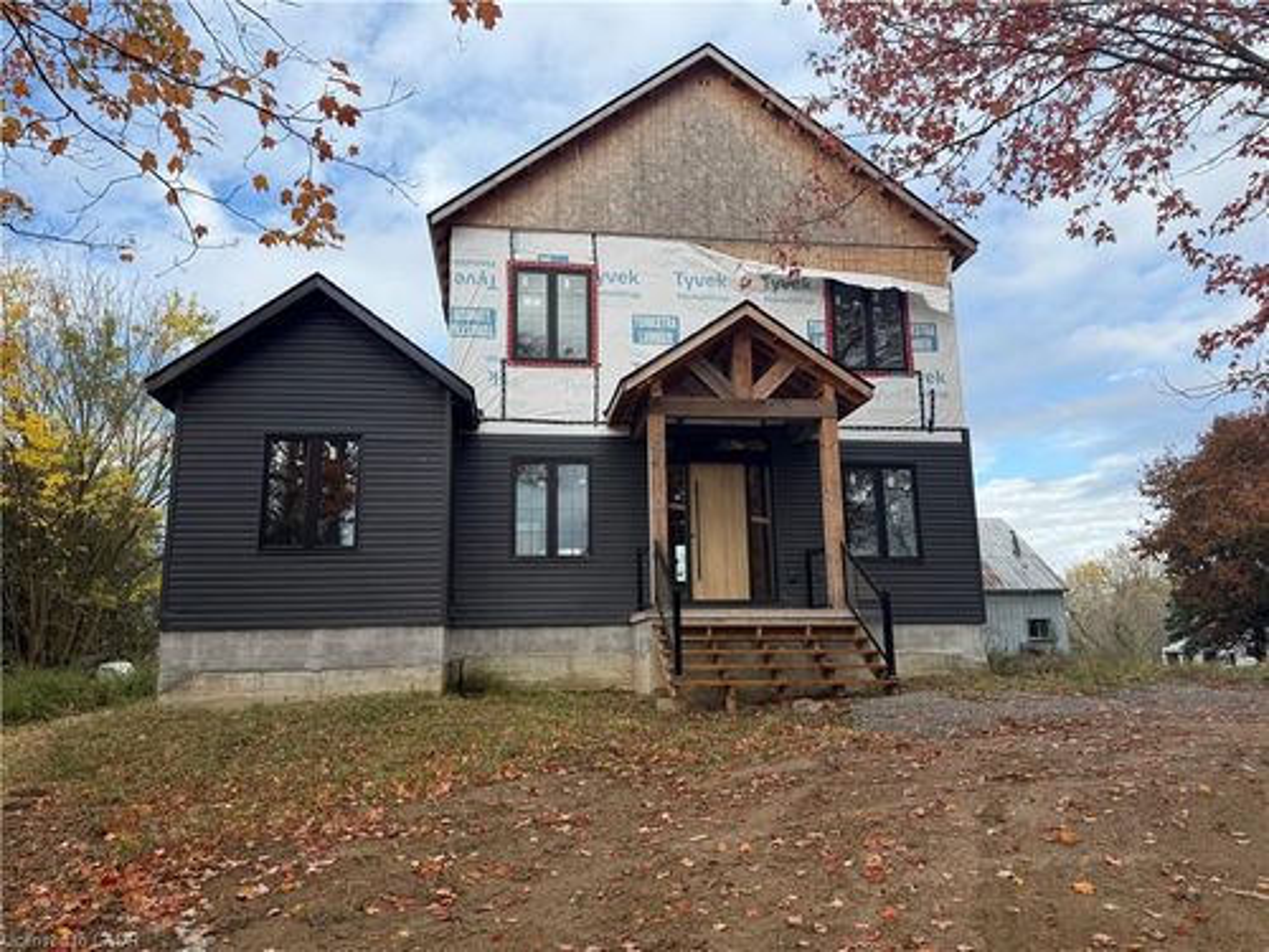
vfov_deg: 56.8
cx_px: 634
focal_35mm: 24
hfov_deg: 71.6
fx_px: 880
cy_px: 476
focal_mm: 6.76
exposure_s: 1/2169
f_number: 1.78
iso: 80
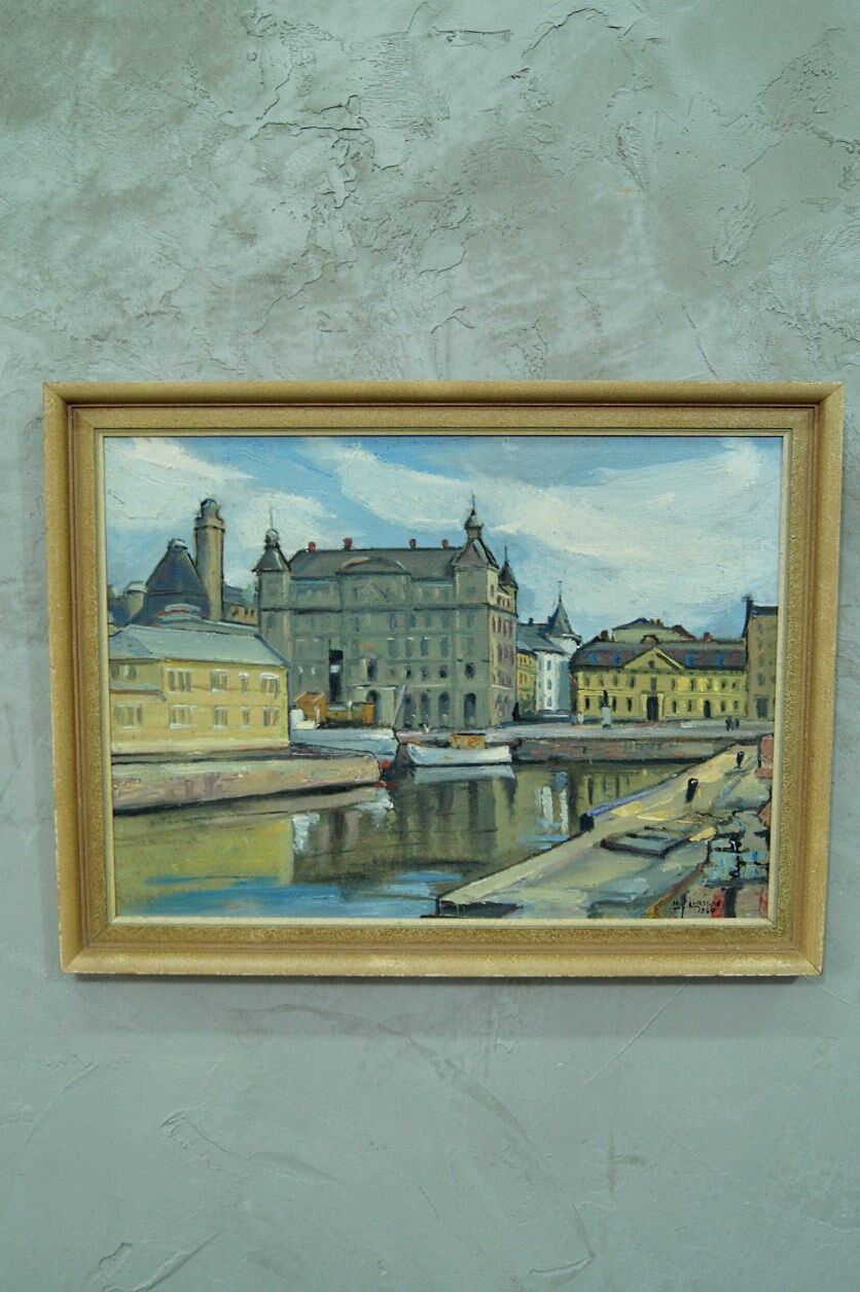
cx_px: 430
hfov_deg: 31.9
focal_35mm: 42
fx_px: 1507
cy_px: 646
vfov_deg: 46.4
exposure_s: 1/25
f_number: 8
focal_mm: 28
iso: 800
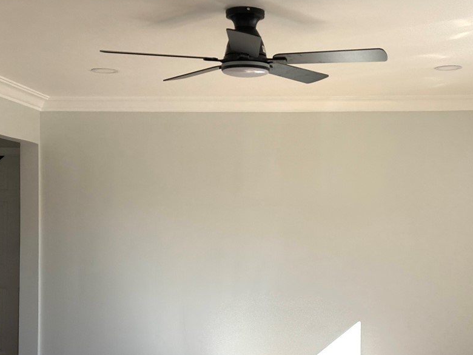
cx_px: 294
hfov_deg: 30.6
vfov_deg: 23.2
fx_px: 861
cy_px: 227
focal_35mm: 63
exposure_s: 1/975
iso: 100
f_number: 1.78
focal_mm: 6.76
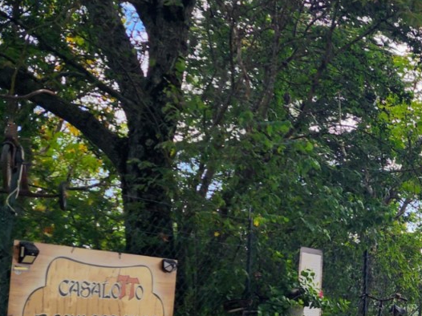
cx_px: 522
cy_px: 230
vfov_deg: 20.9
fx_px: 853
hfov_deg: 24.8
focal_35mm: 70
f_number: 1.8
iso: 12
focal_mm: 6.4
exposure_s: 1/629
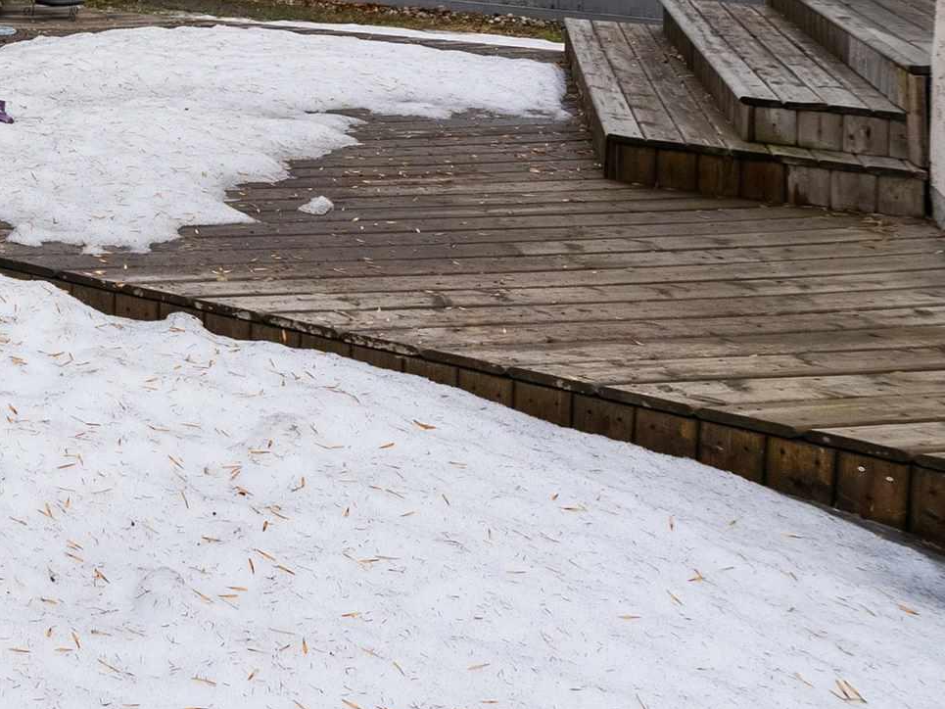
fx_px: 1338
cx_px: -363
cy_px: -219
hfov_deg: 29.2
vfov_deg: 25.5
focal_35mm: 49
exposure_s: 1/1000
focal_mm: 16
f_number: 8
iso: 500
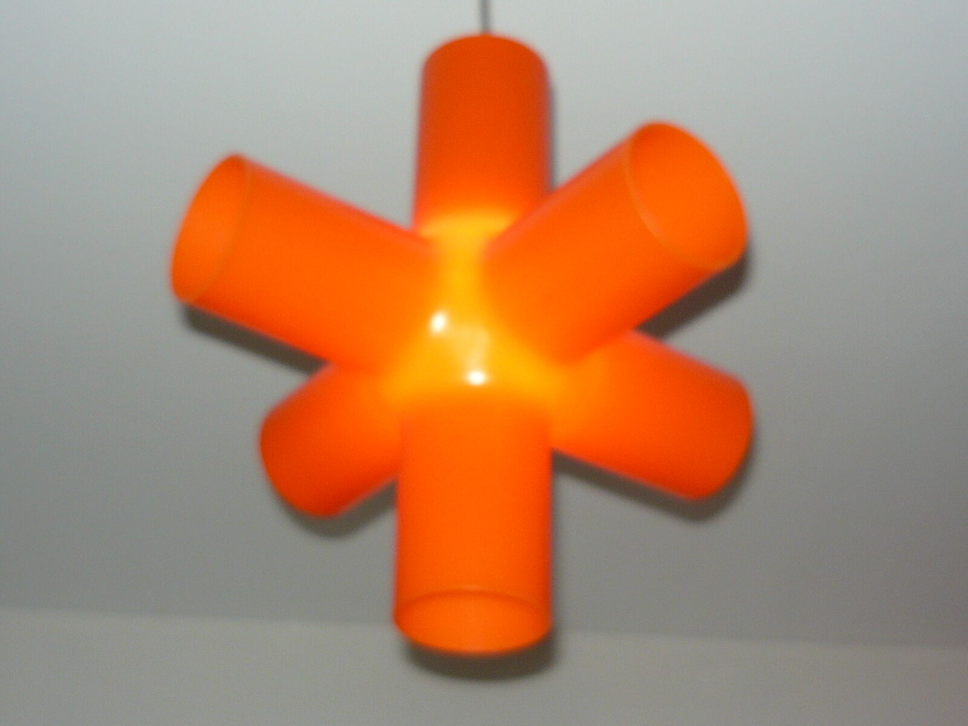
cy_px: 363
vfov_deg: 24.0
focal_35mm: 61
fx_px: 1706
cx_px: 484
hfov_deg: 31.7
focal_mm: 6.3
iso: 100
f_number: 2.9
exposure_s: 1/125
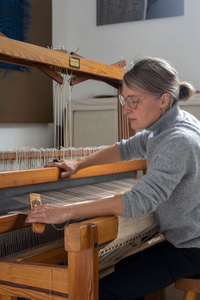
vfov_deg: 31.4
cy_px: 152
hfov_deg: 21.2
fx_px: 533
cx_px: 100
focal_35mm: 64
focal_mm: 63
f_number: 5.6
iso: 400
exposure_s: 1/15
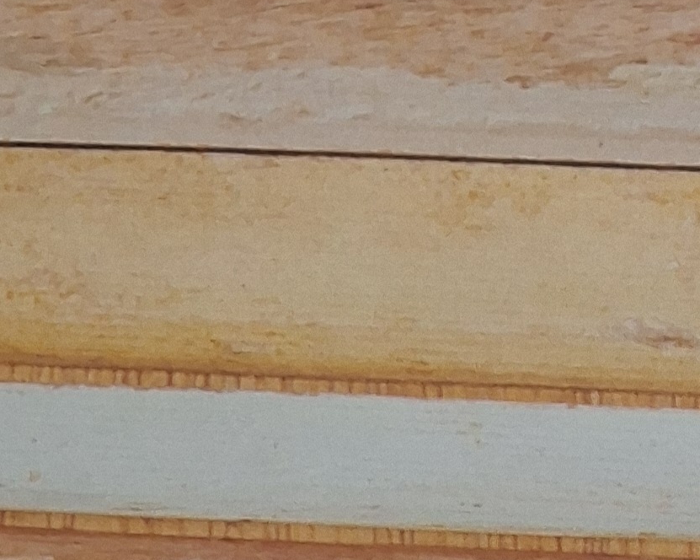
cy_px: 1607
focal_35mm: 116
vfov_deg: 10.2
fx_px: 2402
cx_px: 640
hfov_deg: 16.4
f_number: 2
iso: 200
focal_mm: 3.08
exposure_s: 1/120
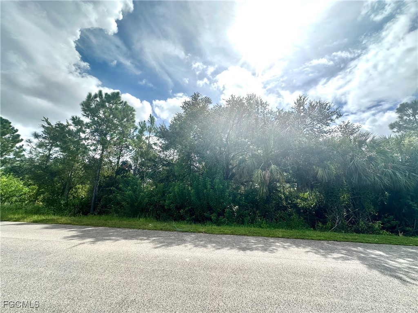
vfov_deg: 85.7
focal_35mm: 14
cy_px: 156
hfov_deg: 102.1
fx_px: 169
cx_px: 209
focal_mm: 2.22
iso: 50
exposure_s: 1/2353
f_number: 2.2
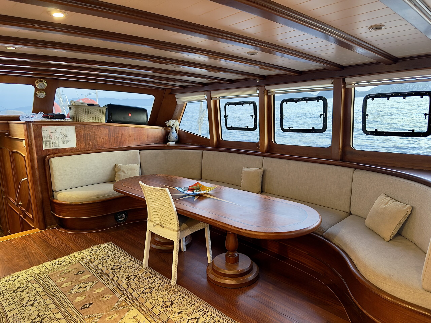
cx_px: 216
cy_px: 162
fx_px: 299
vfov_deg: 56.8
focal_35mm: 24
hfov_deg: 71.6
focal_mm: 6.76
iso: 800
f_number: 1.78
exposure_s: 1/58
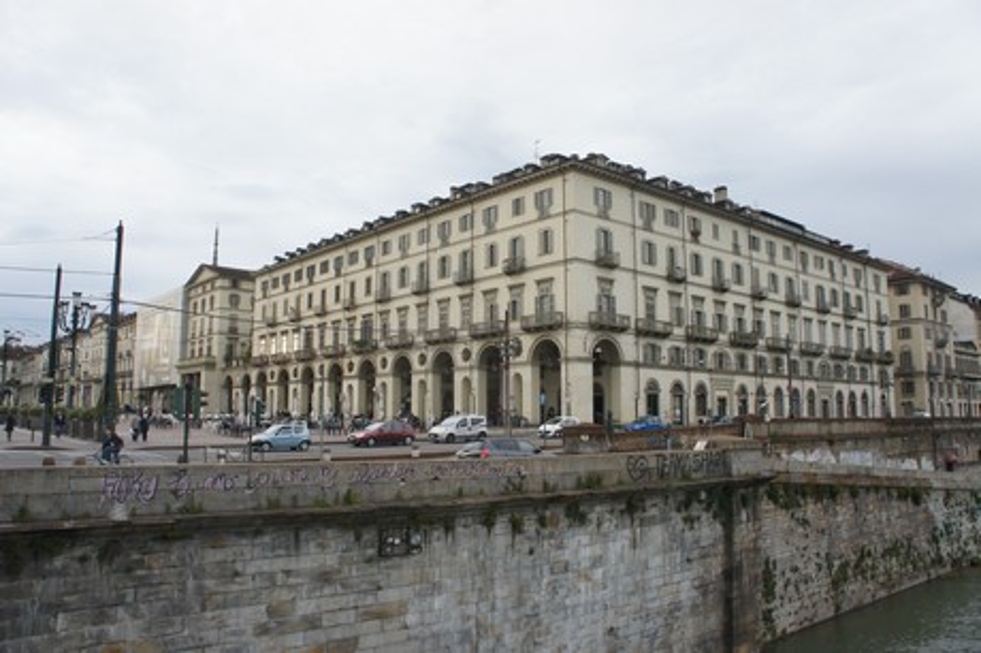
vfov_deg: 47.9
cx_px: 490
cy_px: 326
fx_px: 735
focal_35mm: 27
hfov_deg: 67.4
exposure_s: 1/200
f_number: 6.3
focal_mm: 18
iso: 400
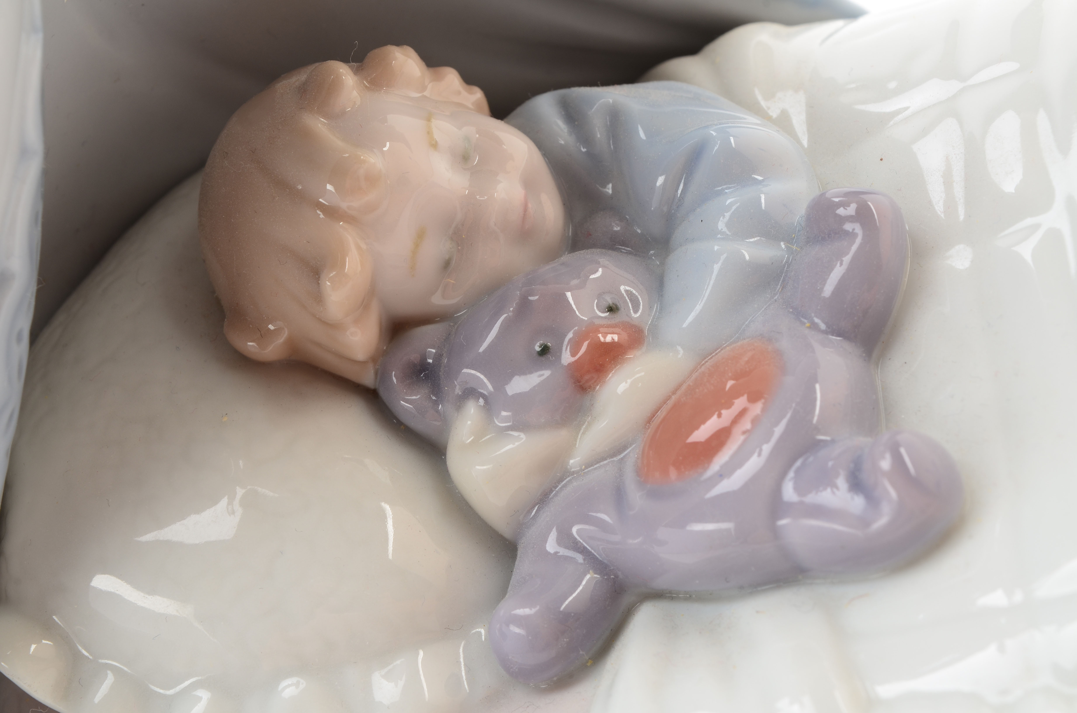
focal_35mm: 82
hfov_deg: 24.7
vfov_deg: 16.5
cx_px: 538
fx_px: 2463
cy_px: 356
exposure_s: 1/160
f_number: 18
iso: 100
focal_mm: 55
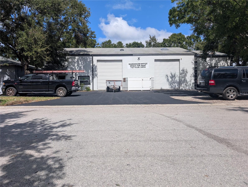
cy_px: 94
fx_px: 172
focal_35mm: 24
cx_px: 124
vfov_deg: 56.9
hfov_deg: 71.5
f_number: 1.68
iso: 27
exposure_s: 1/1984
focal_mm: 6.9
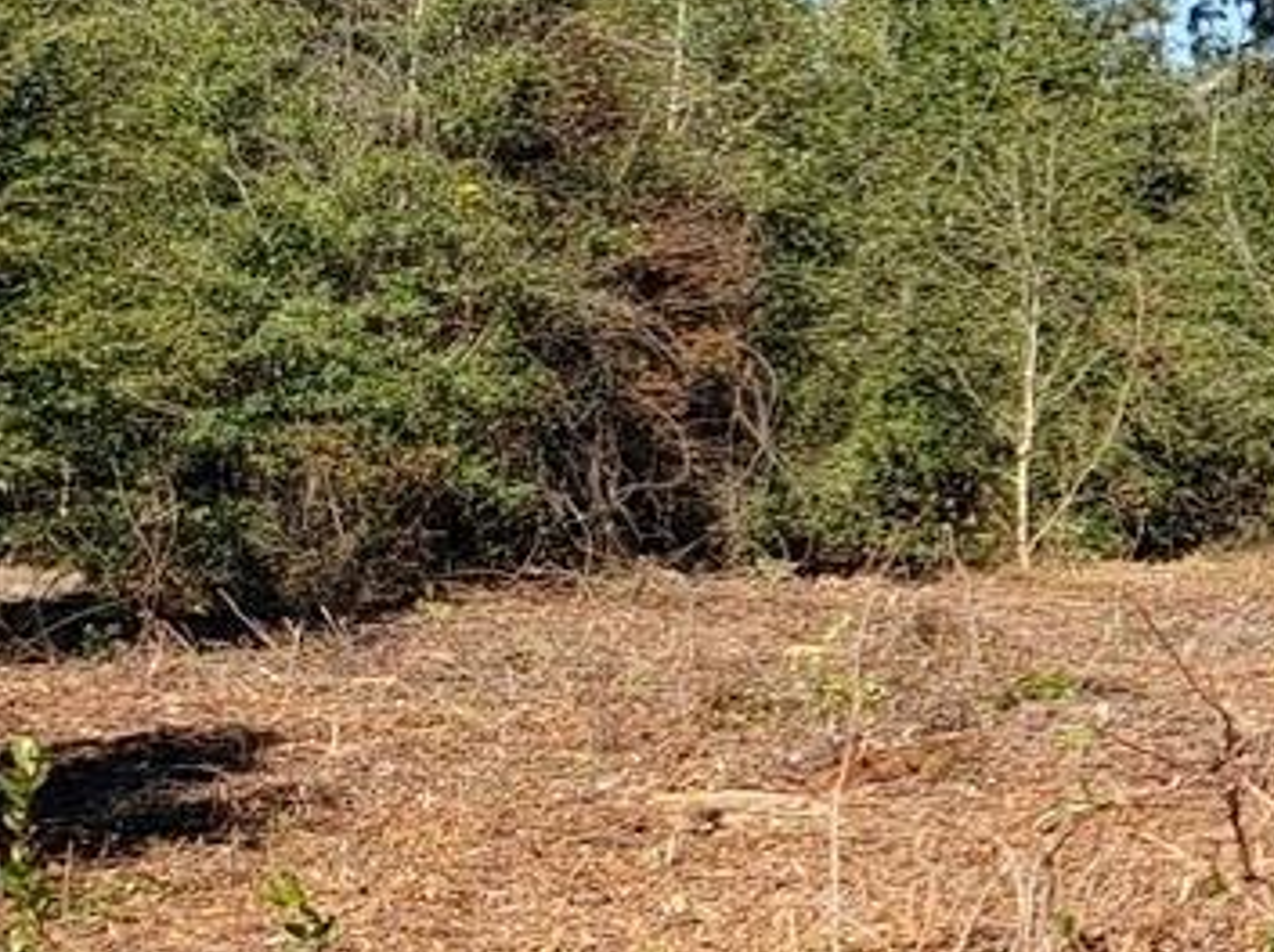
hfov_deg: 13.5
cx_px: 2768
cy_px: 242
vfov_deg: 12.5
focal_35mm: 118
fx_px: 4338
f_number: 2.4
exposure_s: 1/1154
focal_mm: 4.3
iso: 50
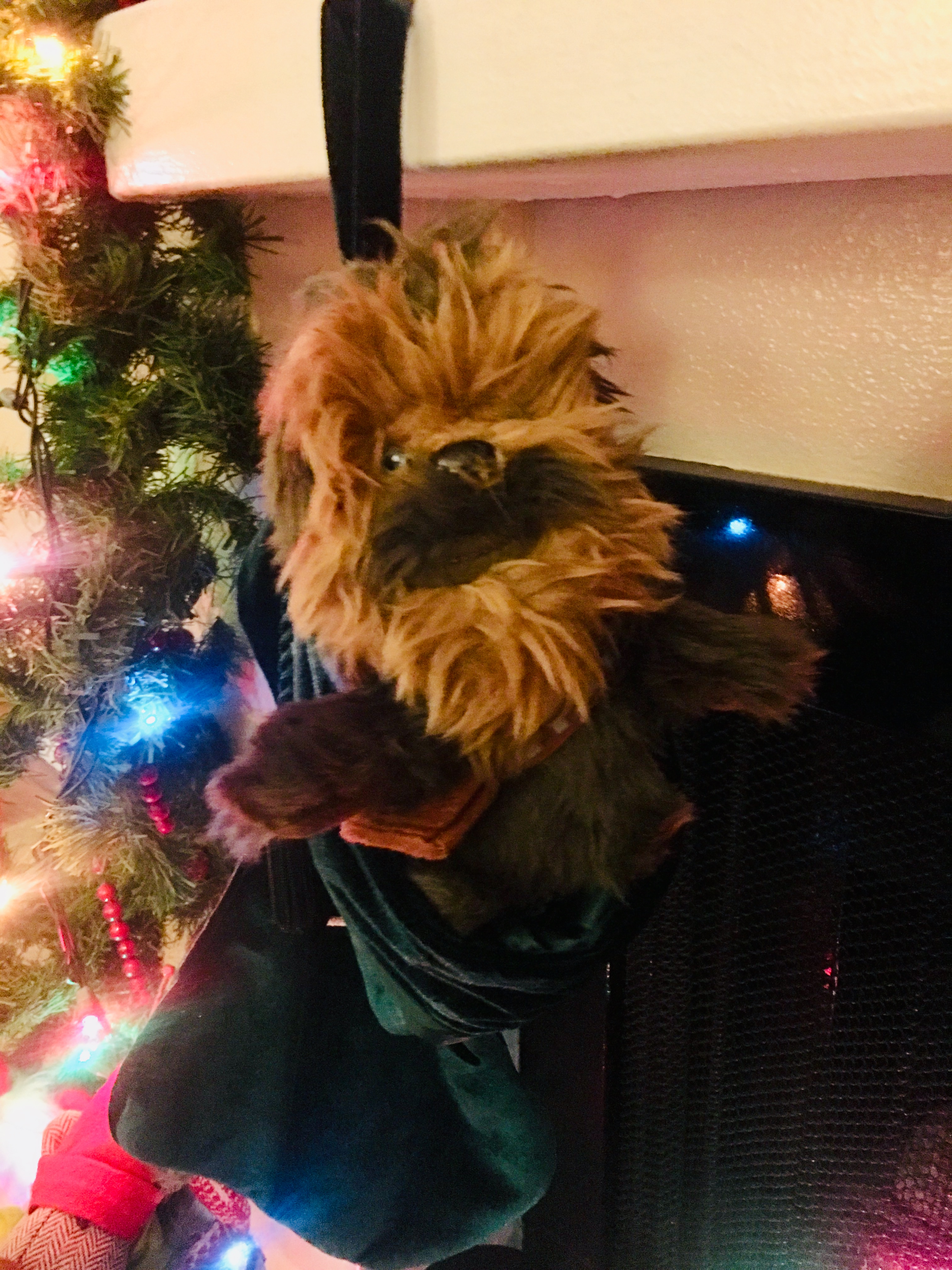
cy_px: 635
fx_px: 1063
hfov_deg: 48.2
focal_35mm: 29
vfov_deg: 61.7
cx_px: 476
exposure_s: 1/4
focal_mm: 4.15
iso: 320
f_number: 2.2
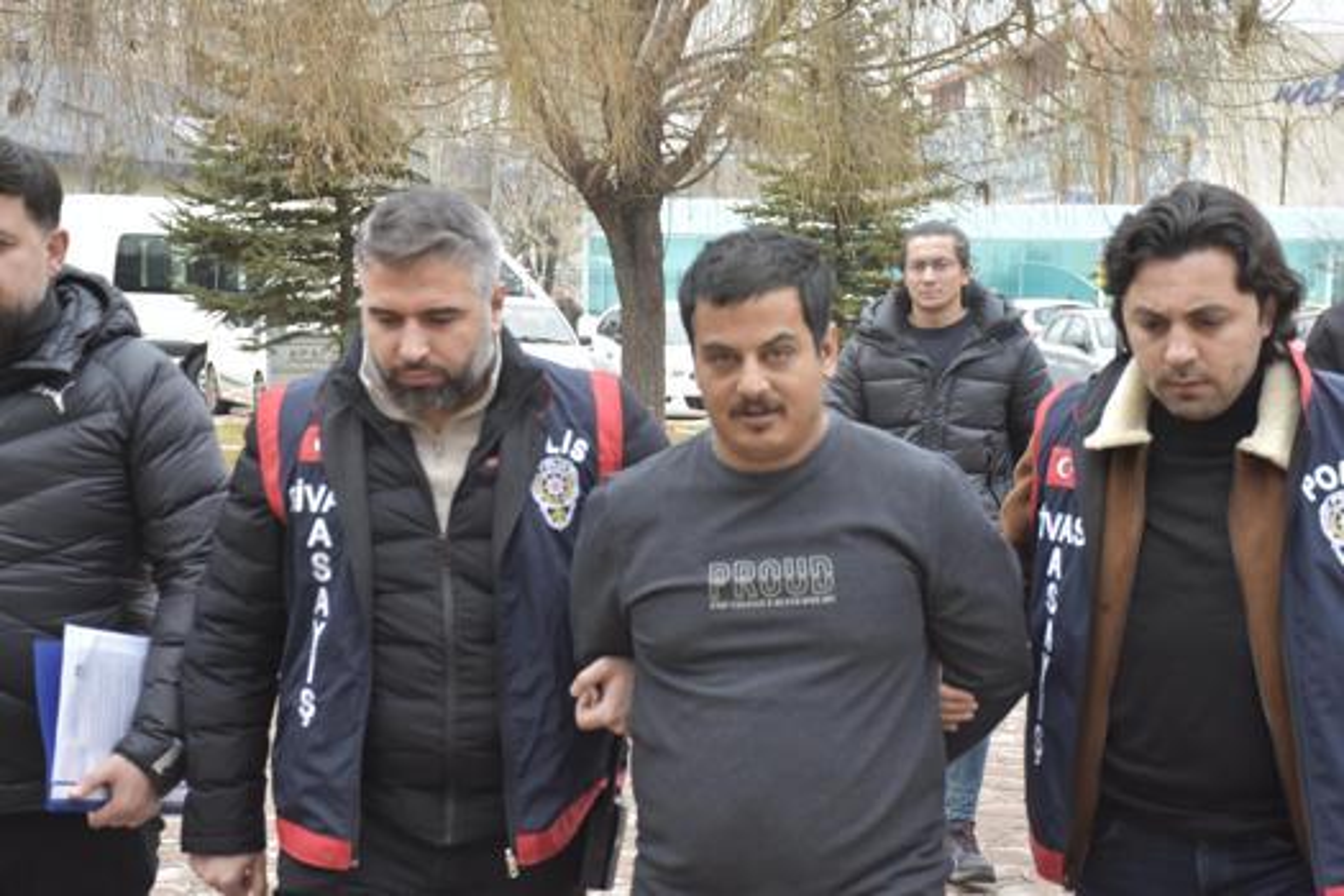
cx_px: 672
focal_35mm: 78
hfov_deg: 26.0
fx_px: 2912
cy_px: 448
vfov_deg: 17.5
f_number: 8
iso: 800
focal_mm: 52
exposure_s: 1/250
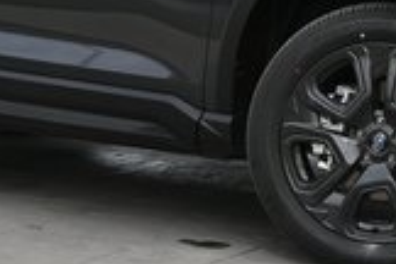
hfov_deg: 10.6
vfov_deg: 7.0
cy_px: -123
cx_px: 269
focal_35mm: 193
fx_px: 2122
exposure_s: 1/250
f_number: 5.6
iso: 125
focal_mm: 32.5
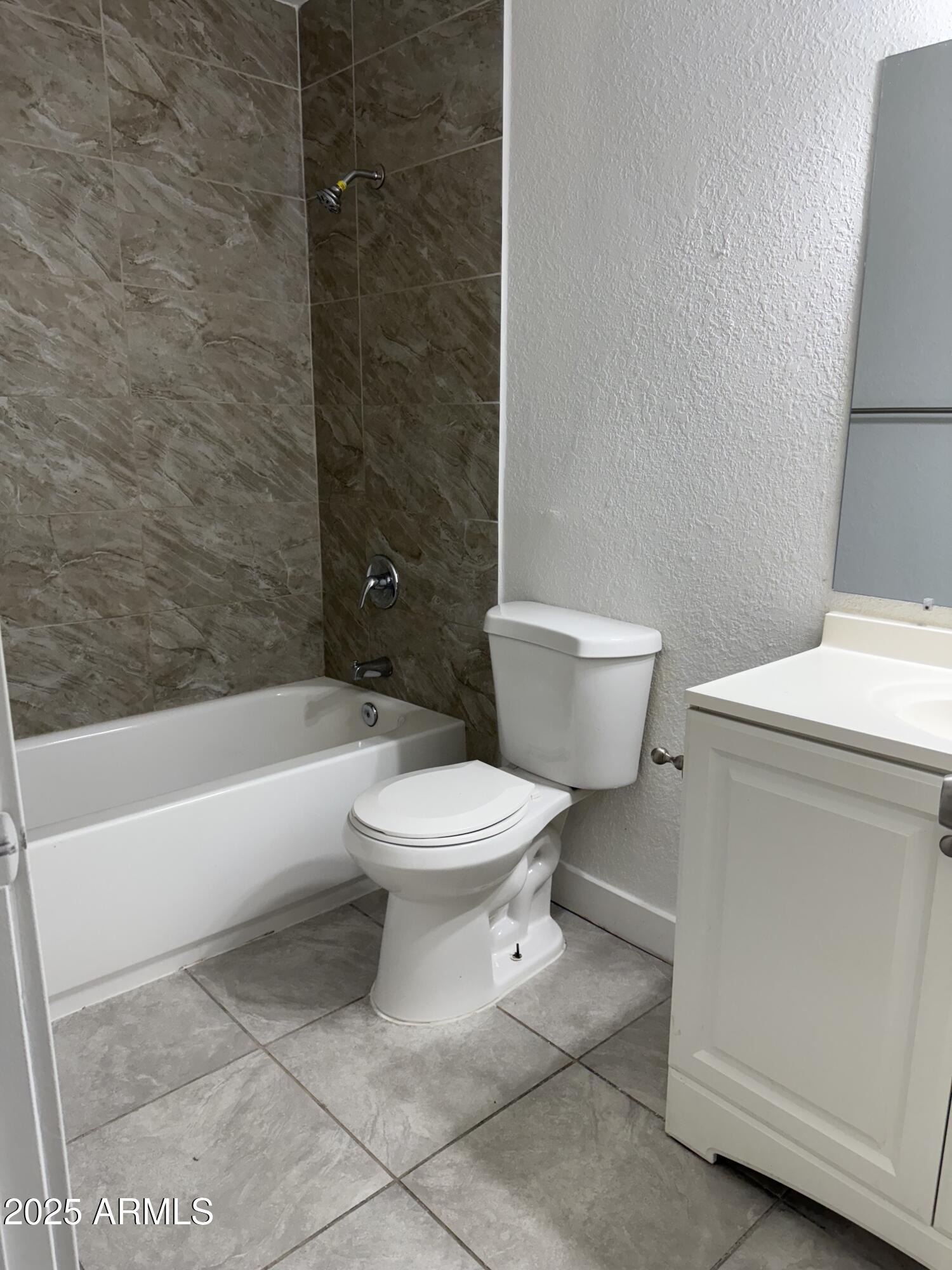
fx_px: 880
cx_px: 476
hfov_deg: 56.8
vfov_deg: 71.6
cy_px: 635
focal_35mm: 24
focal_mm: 6.76
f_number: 1.78
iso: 200
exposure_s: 1/120
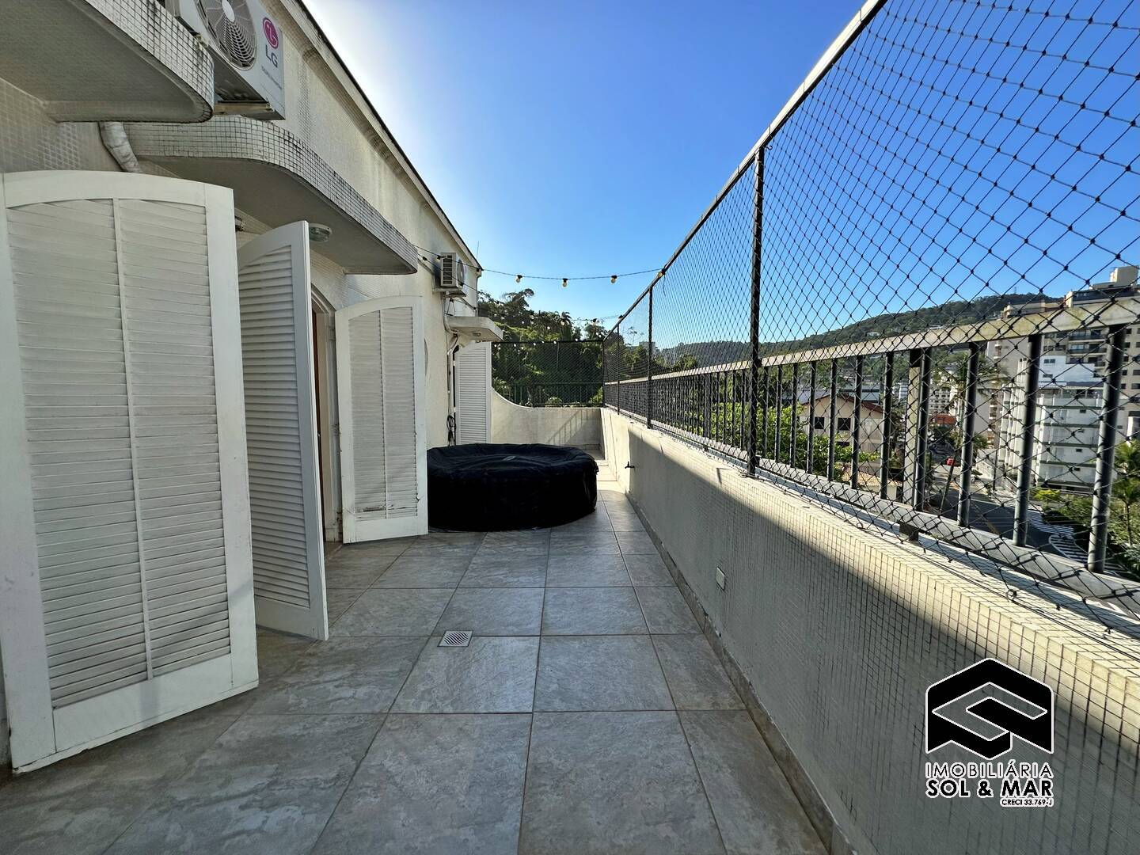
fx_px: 461
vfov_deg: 85.7
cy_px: 428
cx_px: 570
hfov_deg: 102.1
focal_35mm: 14
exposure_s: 1/3401
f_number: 2.2
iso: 50
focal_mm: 2.22
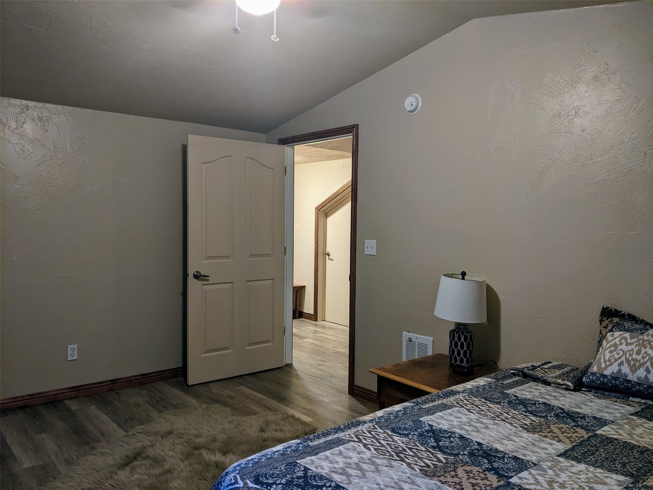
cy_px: 245
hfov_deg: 65.3
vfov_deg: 51.4
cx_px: 326
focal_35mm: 27
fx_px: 509
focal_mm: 4.44
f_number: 1.8
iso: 126
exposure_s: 1/24
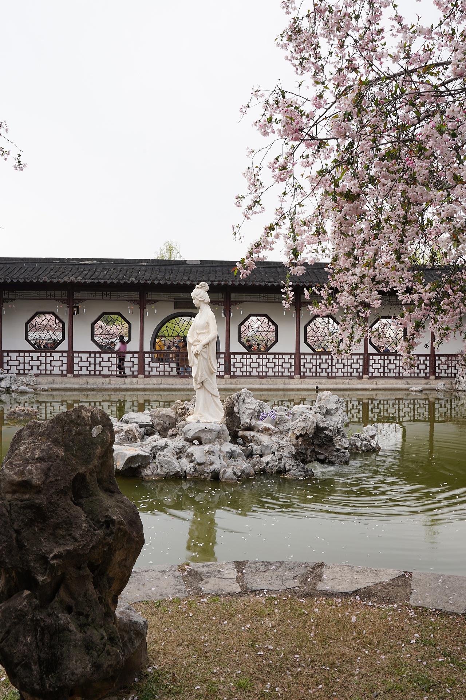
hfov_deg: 46.4
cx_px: 233
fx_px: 544
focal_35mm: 28
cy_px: 350
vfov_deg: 65.5
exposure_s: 1/6
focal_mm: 28
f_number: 22
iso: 100
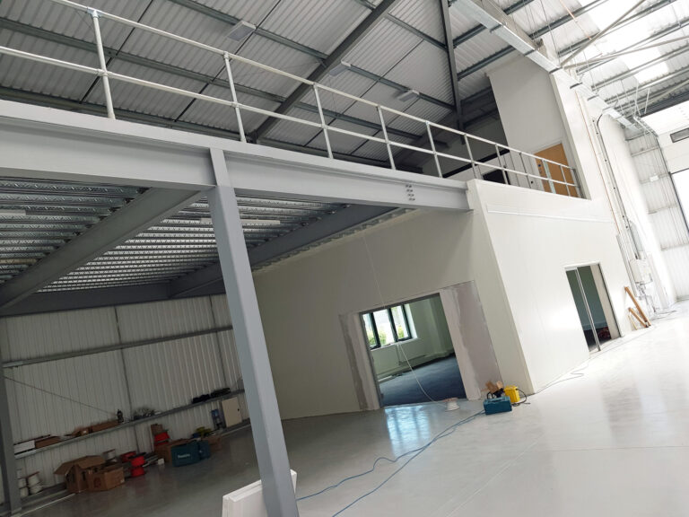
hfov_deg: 67.3
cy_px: 258
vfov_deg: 53.1
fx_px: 518
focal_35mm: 26
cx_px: 344
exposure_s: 1/185
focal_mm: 4.2
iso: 40
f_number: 1.7
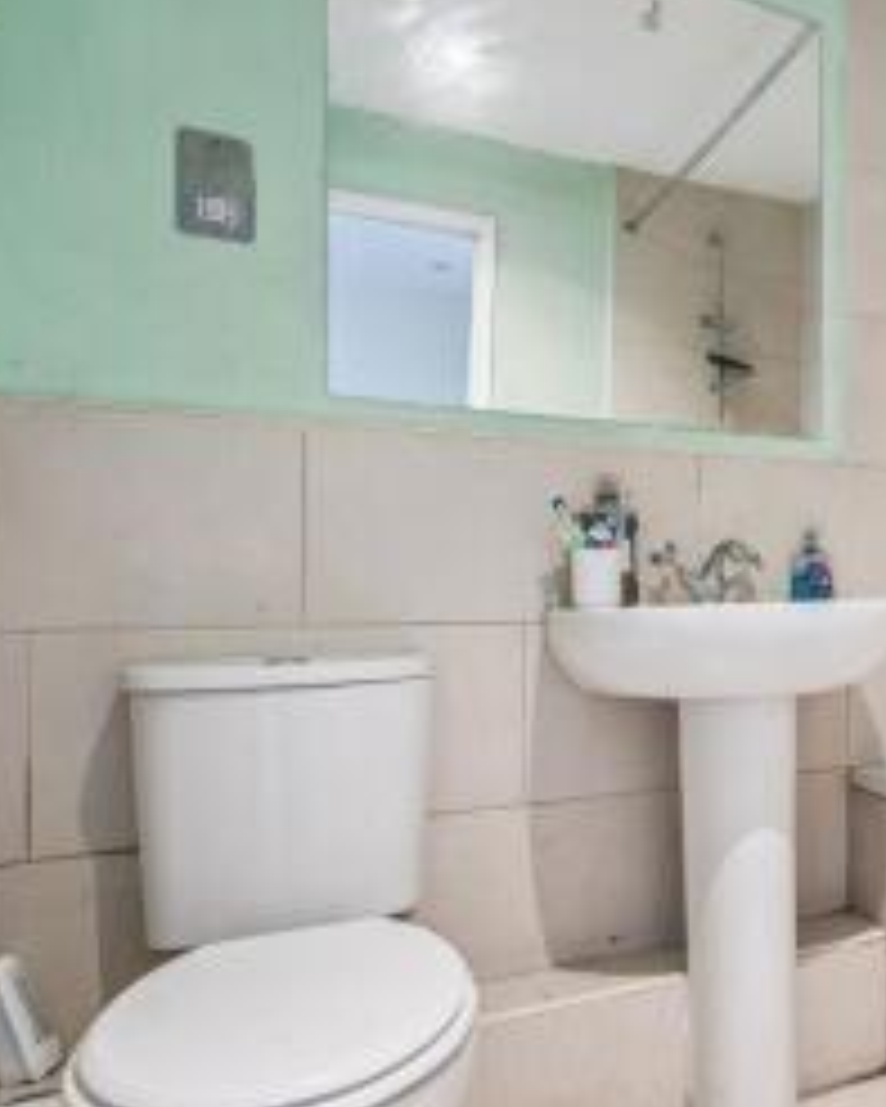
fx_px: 950
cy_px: 605
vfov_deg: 60.3
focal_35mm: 29
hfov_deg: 40.6
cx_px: 967
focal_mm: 16
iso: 640
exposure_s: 1/10
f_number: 5.6
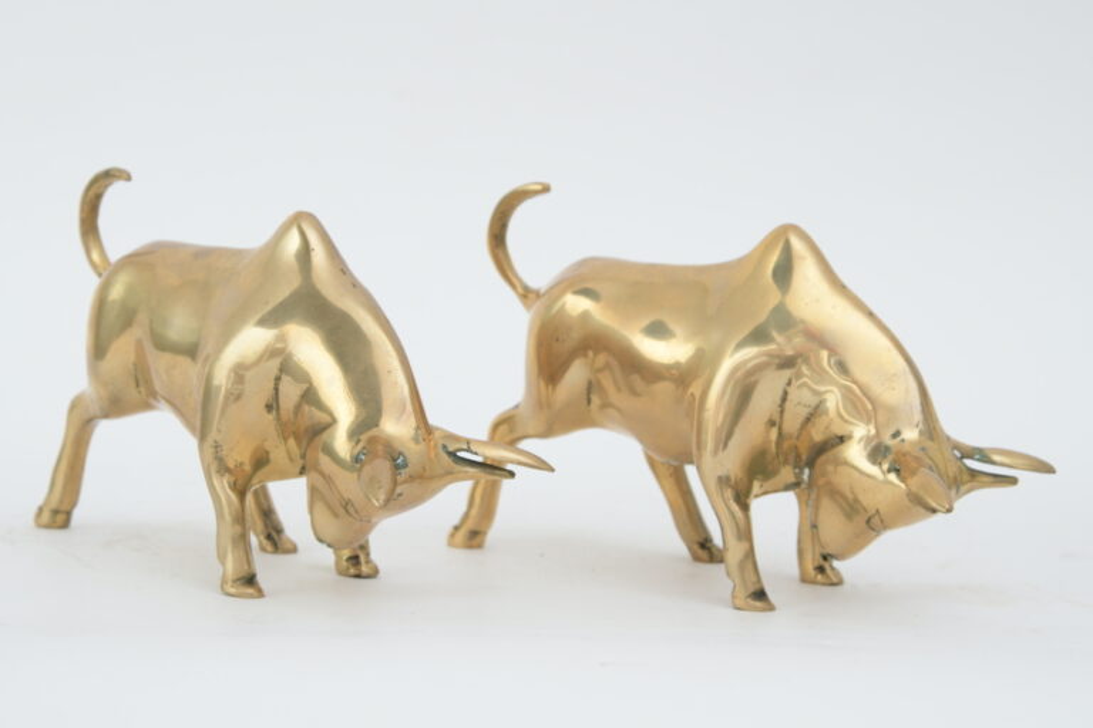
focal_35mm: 84
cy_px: 364
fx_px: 2550
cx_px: 546
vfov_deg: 16.3
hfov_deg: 24.2
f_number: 11
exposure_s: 1/125
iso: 320
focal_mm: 56
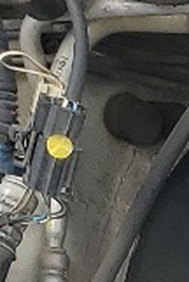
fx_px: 2101
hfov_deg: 4.9
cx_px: 614
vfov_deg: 6.9
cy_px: 858
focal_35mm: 268
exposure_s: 1/2000
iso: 50
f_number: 1.5
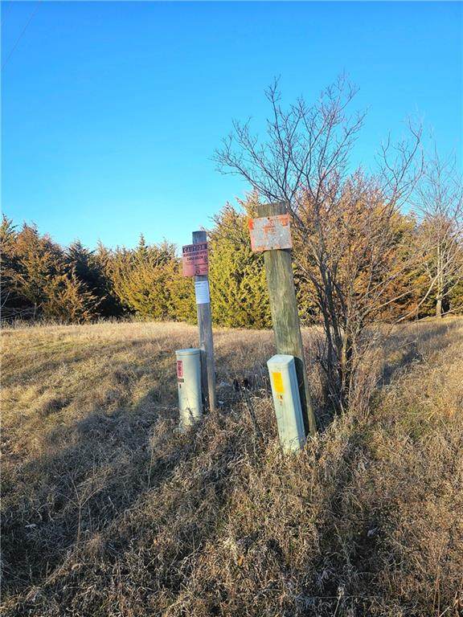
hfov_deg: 58.9
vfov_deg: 73.9
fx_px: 410
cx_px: 232
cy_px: 308
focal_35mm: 23
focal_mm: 6.3
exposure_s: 1/333
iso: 10
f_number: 1.7
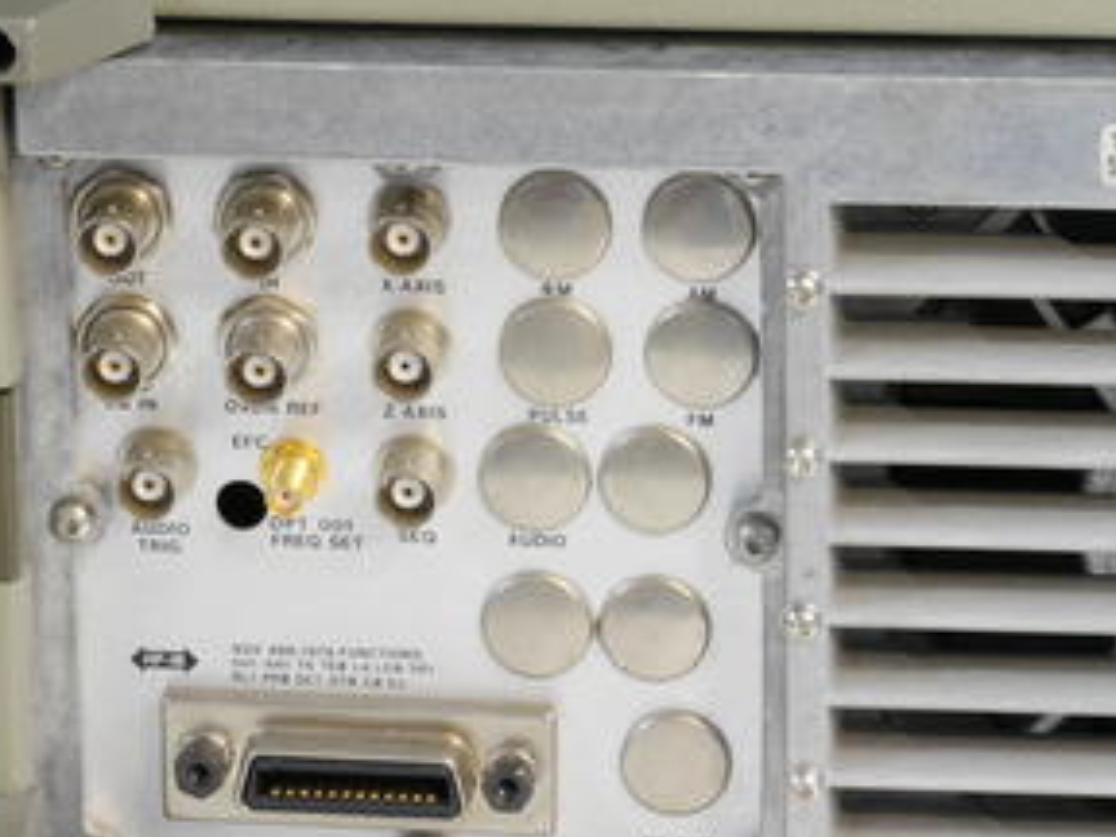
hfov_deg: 8.5
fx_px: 7512
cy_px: 504
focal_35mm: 233
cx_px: 473
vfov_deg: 6.4
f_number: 16
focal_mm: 84
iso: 400
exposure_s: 1.3
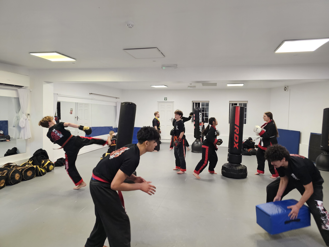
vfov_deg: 58.9
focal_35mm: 23
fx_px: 219
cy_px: 124
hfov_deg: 73.9
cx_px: 164
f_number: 1.7
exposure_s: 1/100
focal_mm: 6.3
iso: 400
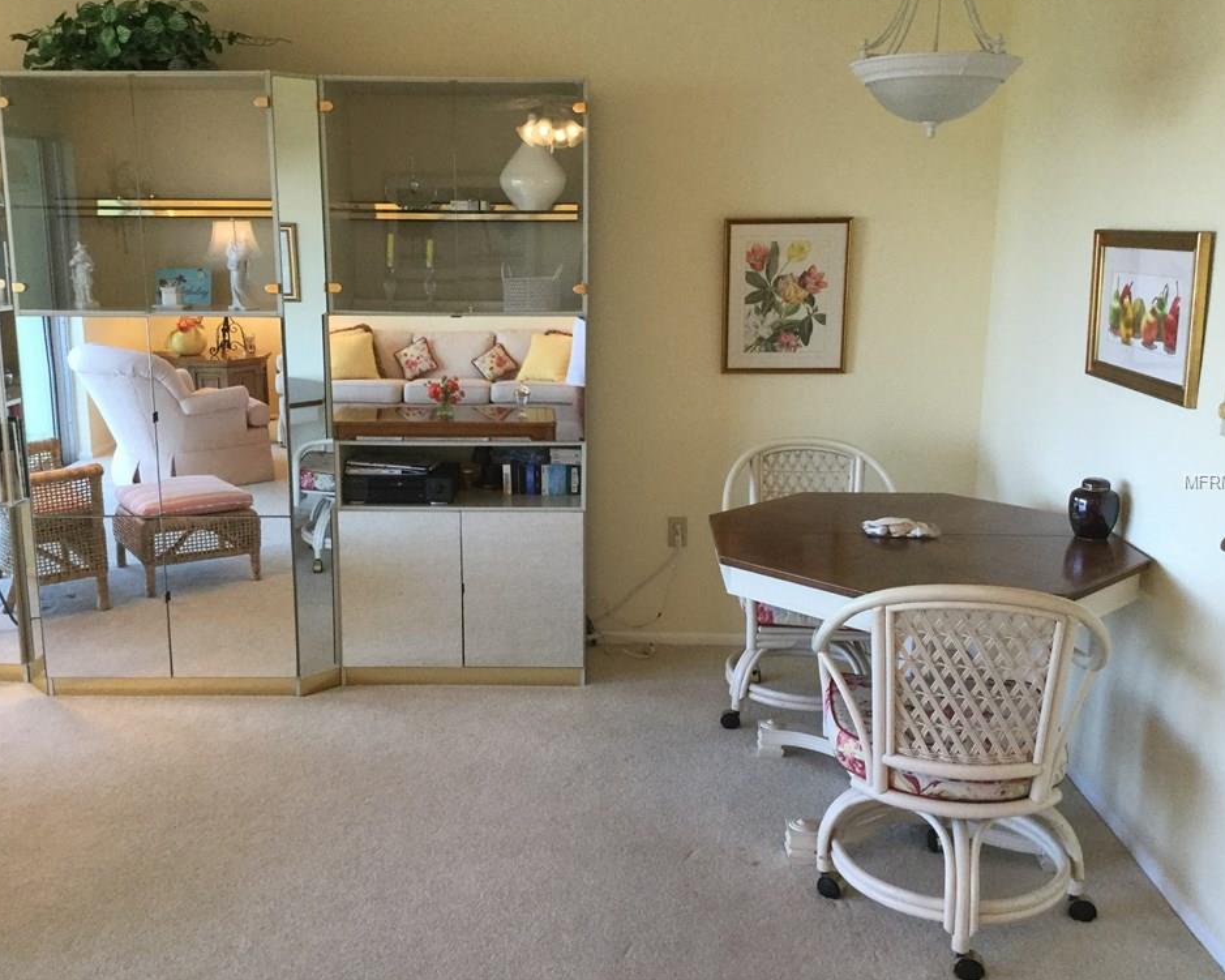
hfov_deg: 54.2
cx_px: 594
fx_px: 1196
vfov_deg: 44.5
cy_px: 482
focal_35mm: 33
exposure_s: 1/30
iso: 50
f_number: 2.4
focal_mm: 3.3
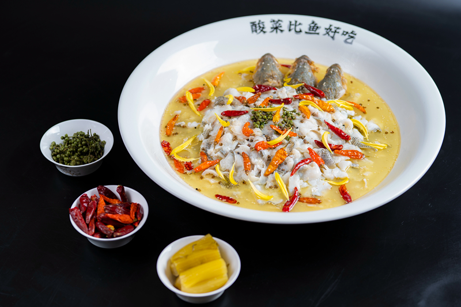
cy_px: 154
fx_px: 1088
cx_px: 230
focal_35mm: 85
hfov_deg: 23.9
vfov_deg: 16.1
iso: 50
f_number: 2.5
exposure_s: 1/125
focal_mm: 85
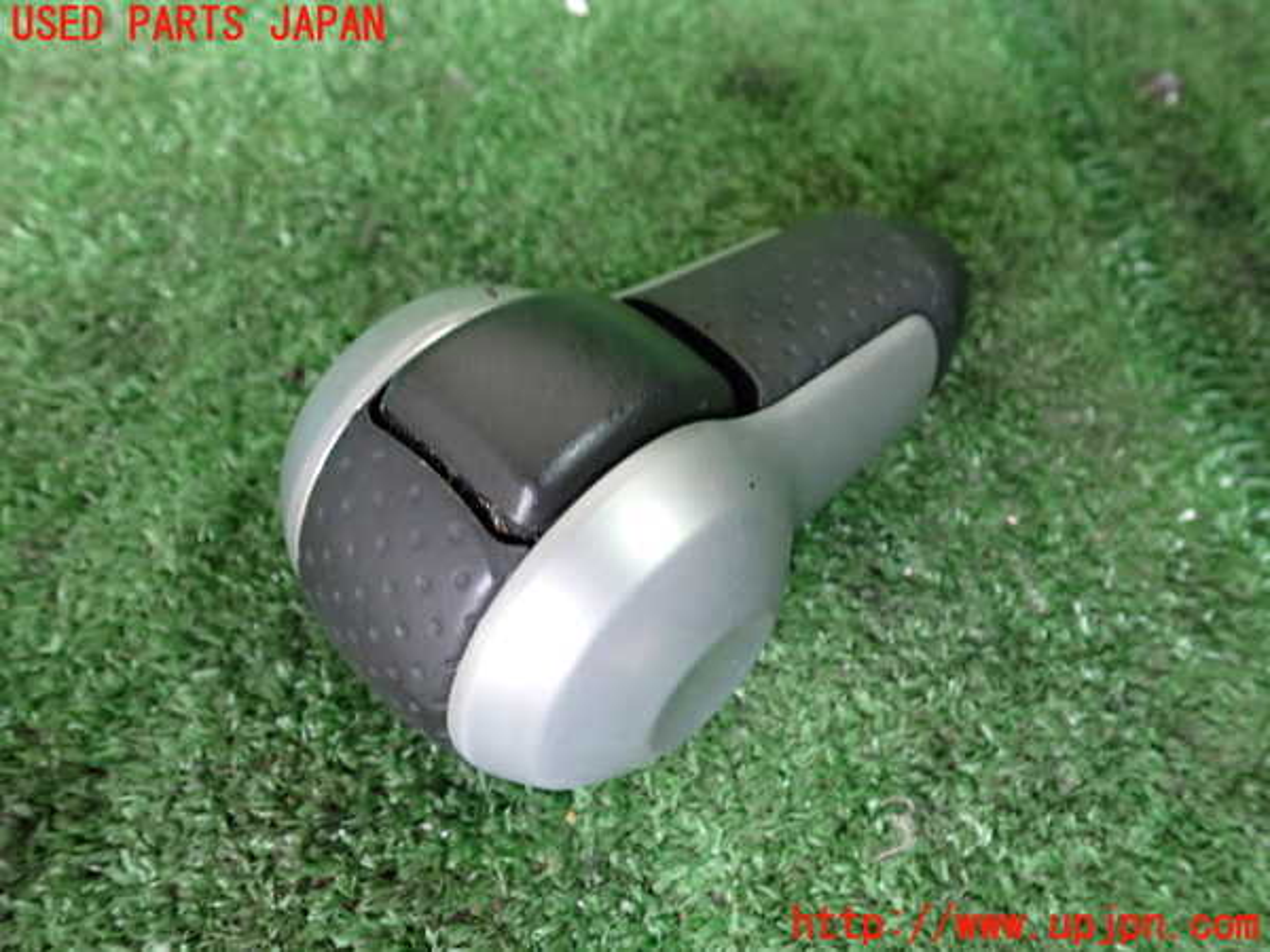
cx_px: 635
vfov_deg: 46.8
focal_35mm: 30
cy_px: 476
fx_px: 1101
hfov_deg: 60.0
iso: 640
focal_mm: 5.4
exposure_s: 1/30
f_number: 2.3
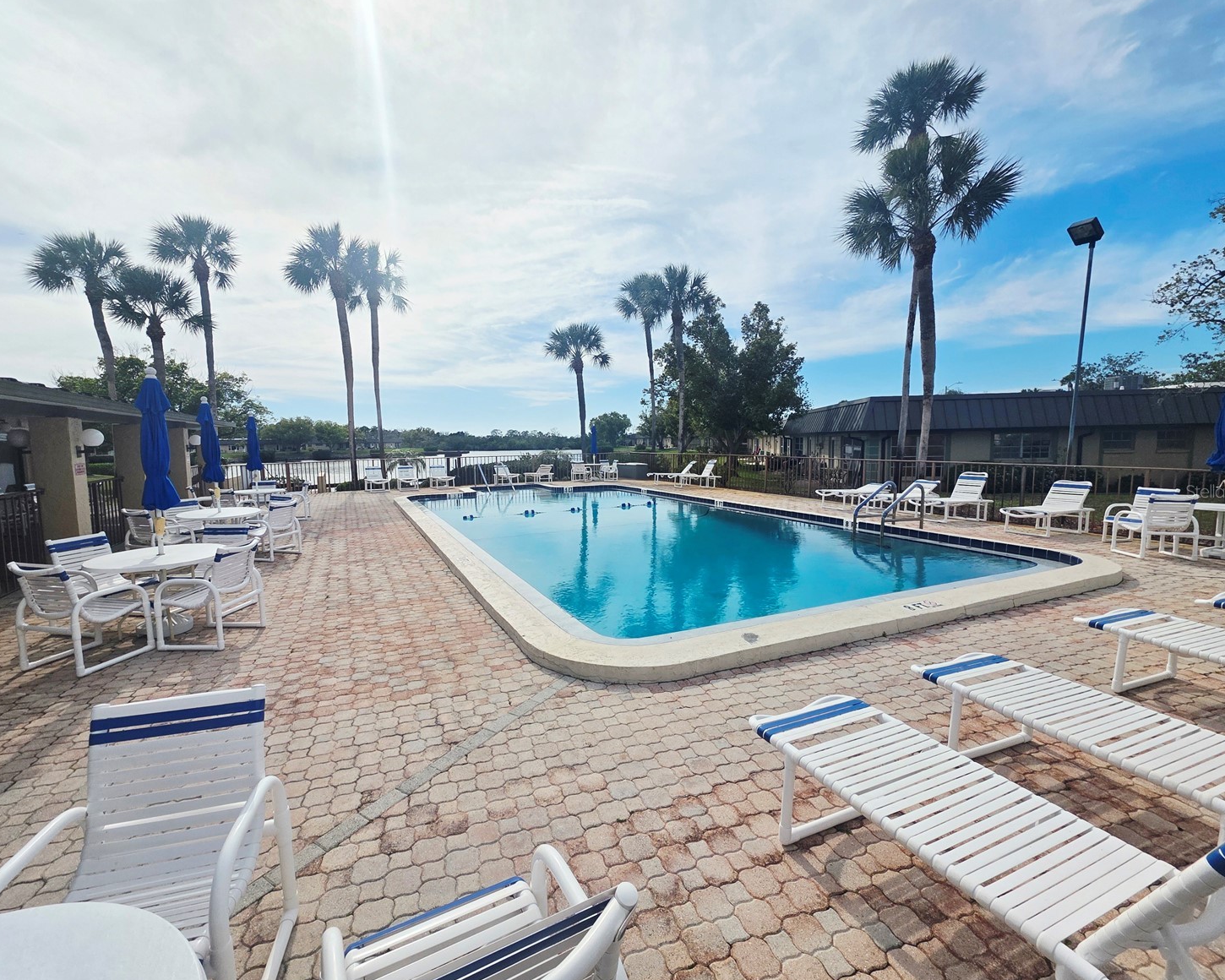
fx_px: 508
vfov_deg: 88.0
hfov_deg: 100.7
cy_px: 491
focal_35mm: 14
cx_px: 590
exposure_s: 1/10000
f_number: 1.9
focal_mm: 2.2
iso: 40
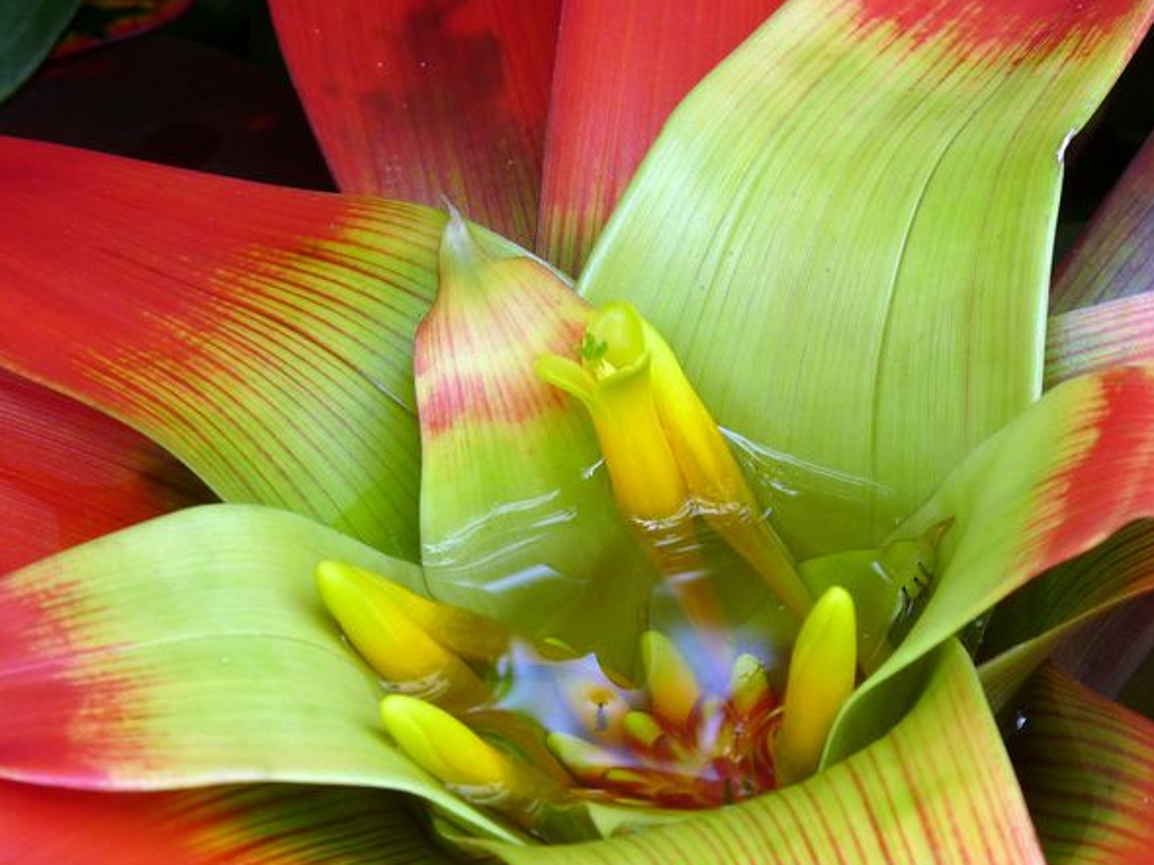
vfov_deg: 5.3
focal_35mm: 278
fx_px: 9264
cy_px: 538
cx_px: 579
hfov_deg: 7.1
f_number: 3.7
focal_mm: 36.4
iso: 100
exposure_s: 1/100
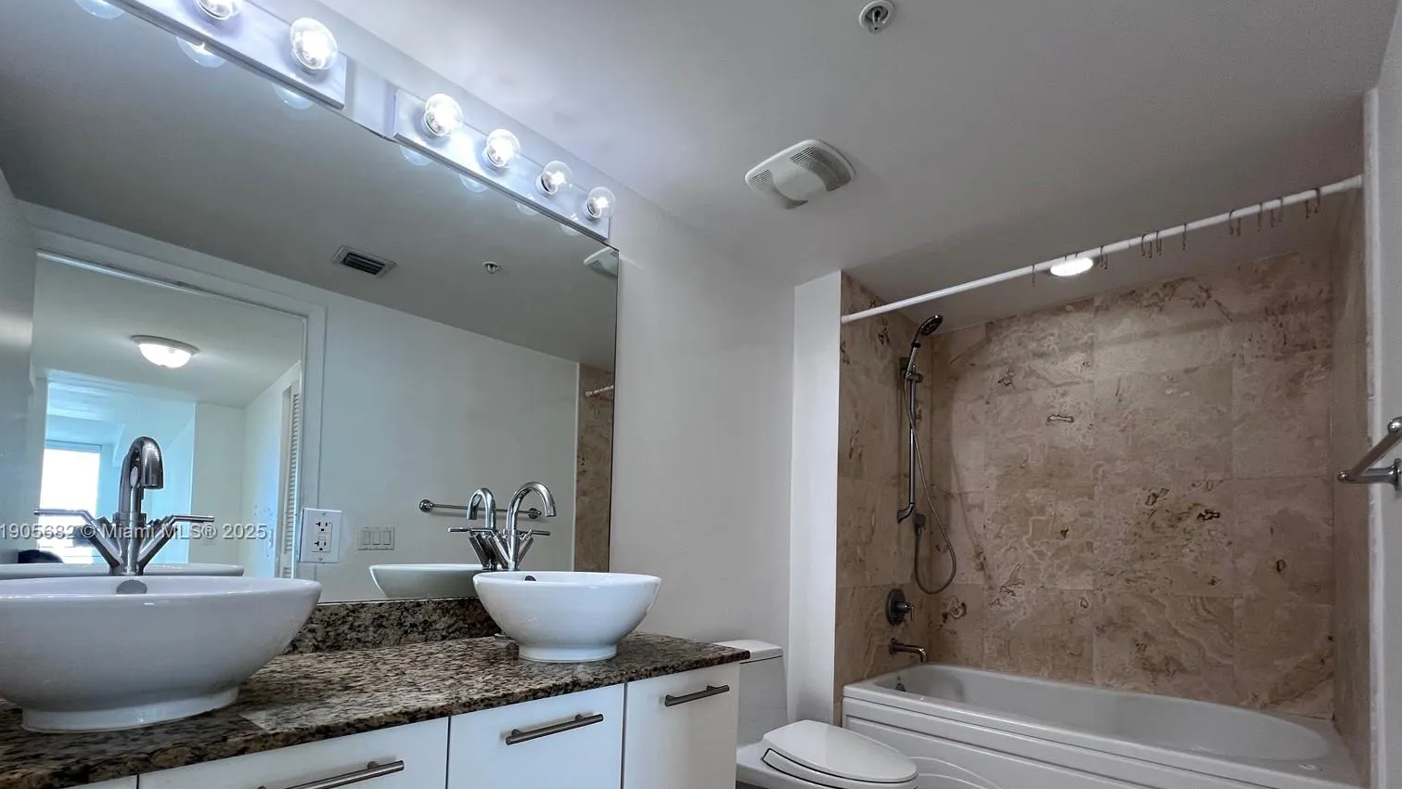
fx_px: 558
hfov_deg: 103.0
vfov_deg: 68.4
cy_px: 533
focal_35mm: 15
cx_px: 712
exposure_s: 1/120
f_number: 1.8
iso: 125
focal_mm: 1.57
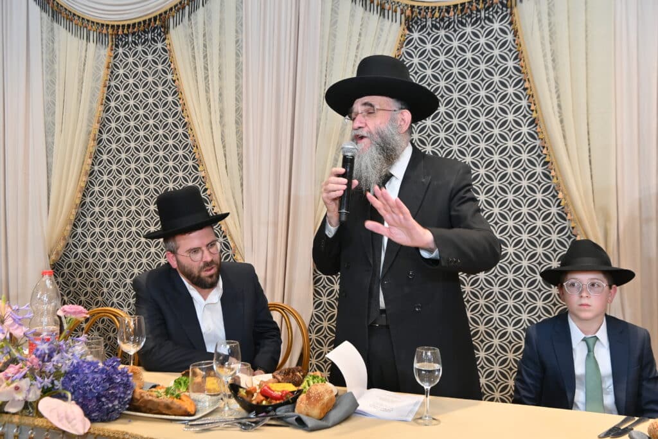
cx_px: 329
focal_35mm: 34
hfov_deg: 55.8
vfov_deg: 38.9
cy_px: 220
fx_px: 621
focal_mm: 34
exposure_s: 1/125
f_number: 6.3
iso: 1600
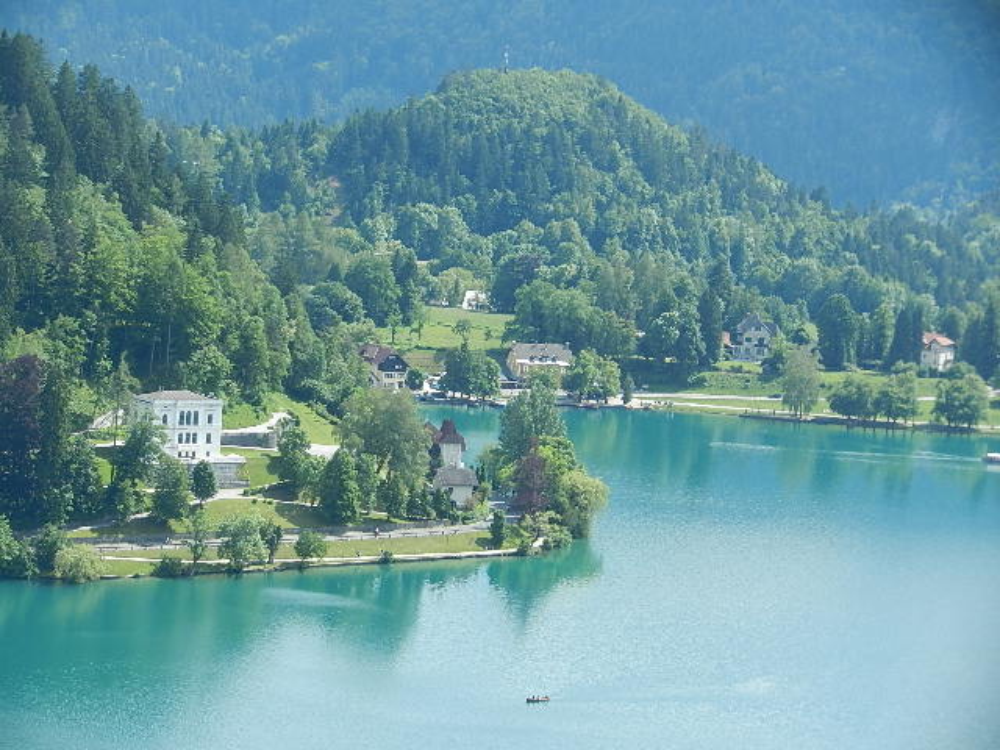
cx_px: 500
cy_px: 375
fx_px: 3553
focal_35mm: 123
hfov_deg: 16.0
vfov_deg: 12.0
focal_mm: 22.2
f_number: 5.1
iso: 160
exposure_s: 1/400
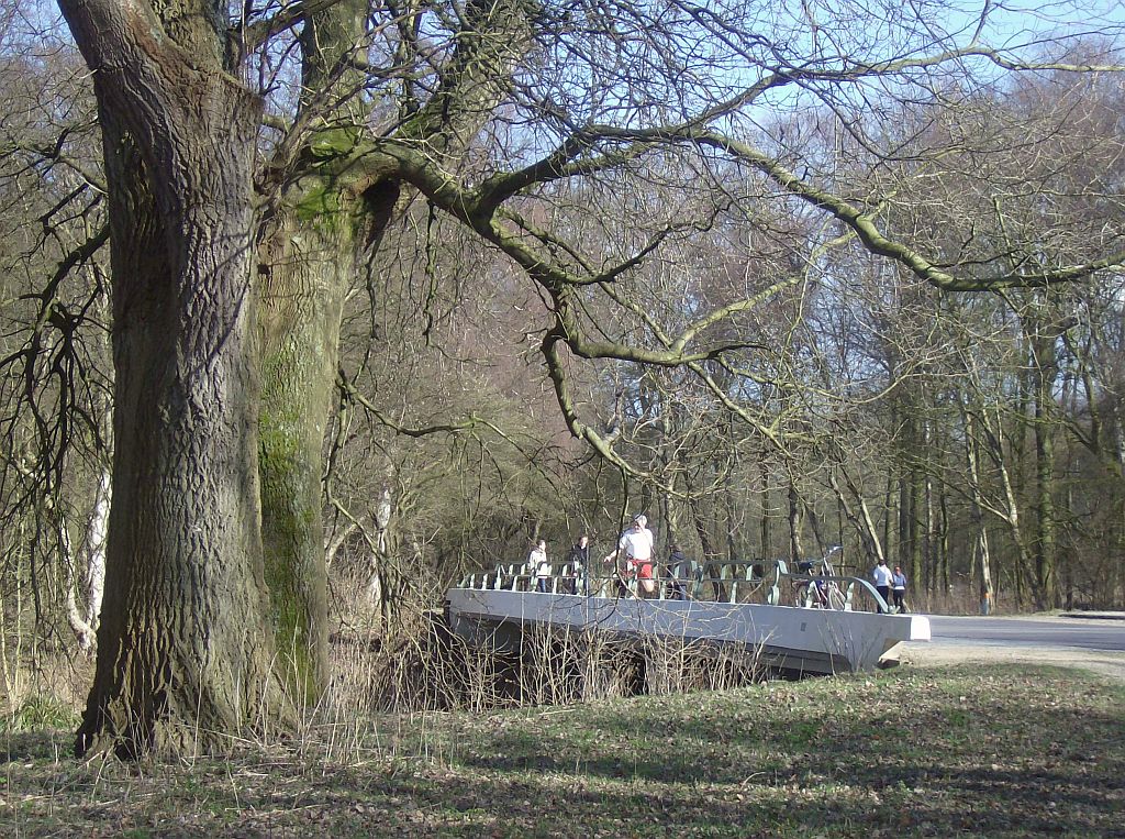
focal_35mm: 85
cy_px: 420
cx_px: 562
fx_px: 2756
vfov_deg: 17.3
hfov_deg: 23.1
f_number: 4.2
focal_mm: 14.1
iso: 100
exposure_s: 1/368
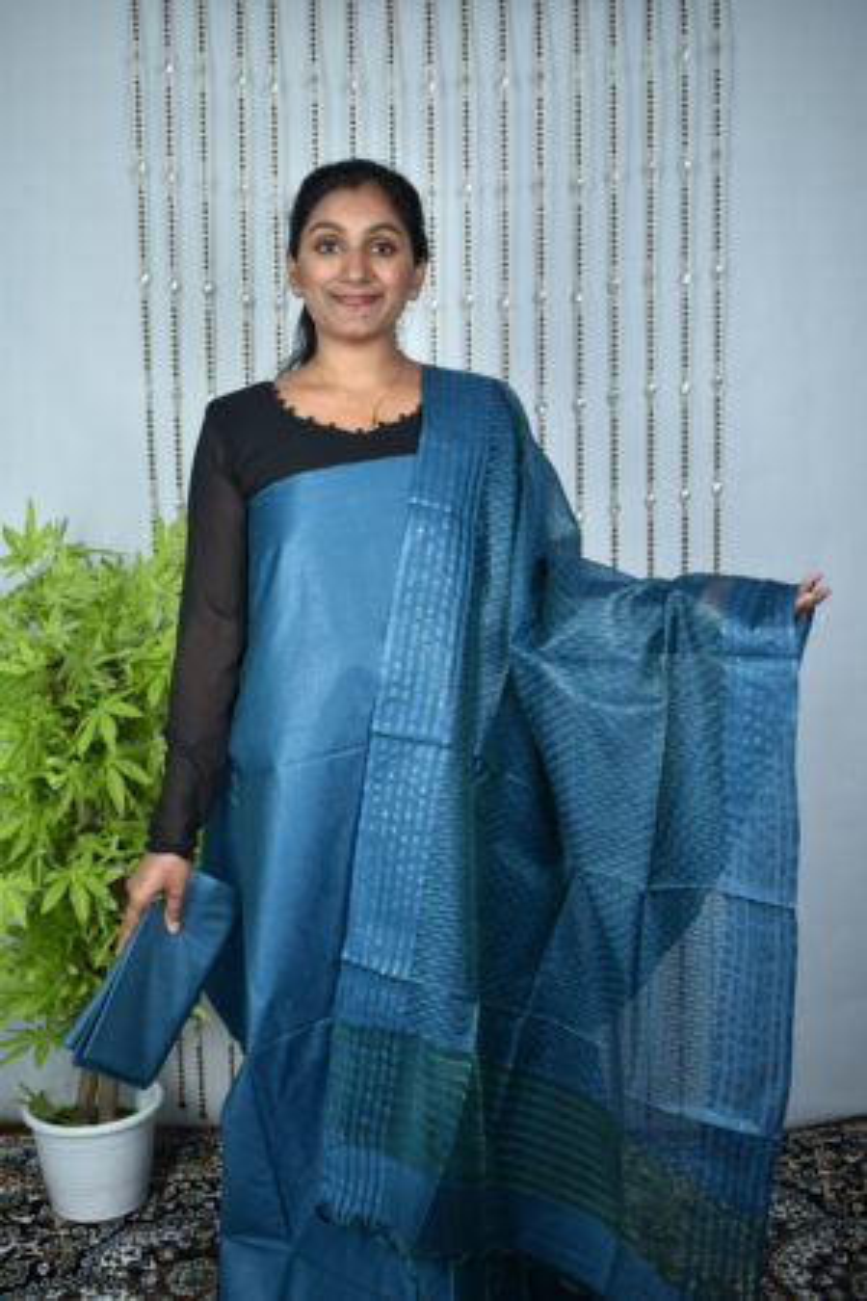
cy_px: 650
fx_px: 1300
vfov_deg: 53.1
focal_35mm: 36
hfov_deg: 36.9
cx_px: 434
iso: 200
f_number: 4
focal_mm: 24
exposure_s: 1/50
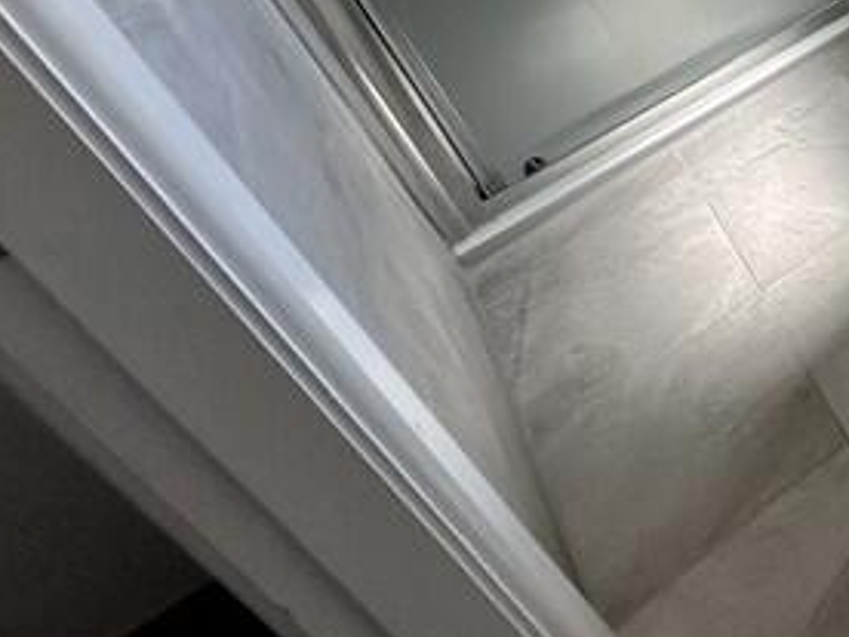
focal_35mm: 52
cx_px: 1421
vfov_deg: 22.2
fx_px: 1275
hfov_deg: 23.9
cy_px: -360
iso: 40
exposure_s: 1/567
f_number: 2.2
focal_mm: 2.22
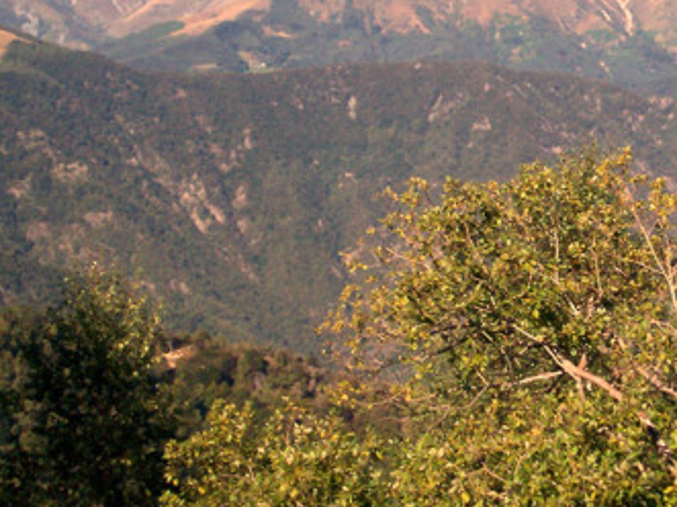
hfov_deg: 22.2
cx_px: 536
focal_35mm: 87
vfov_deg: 16.9
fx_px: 1701
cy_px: 172
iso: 100
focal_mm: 5.9
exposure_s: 1/769
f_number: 4.5
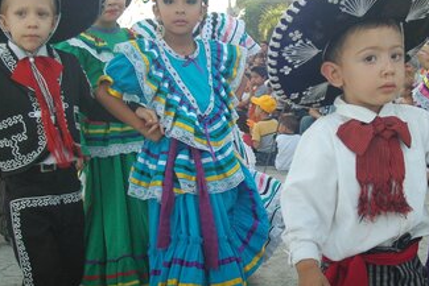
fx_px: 703
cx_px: 271
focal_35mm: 59
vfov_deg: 23.0
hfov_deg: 33.7
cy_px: 116
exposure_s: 1/250
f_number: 4.8
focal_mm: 20
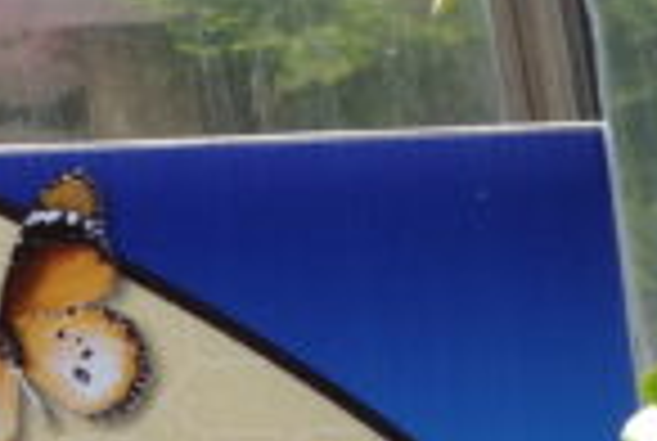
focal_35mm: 196
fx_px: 3584
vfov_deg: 7.0
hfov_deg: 8.7
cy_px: -106
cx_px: 1966
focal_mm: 10.4
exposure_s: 1/100
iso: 125
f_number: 5.6
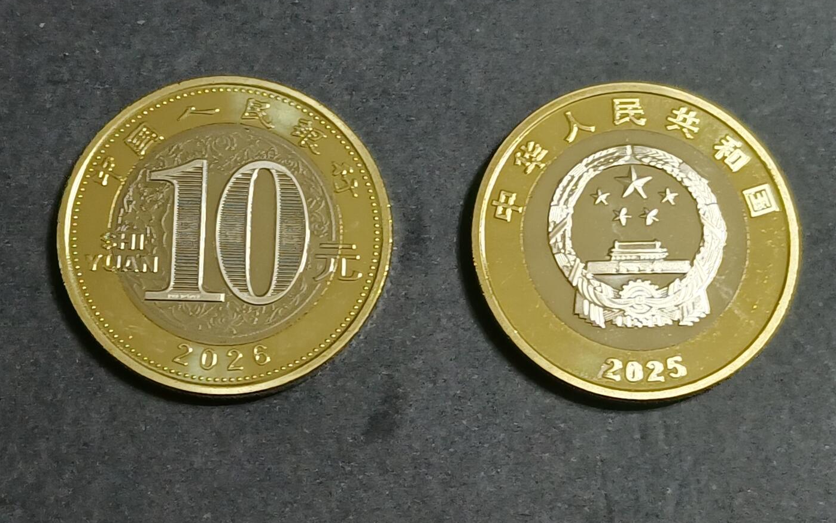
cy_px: 240
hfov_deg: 24.4
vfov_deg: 15.4
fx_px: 1937
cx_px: 418
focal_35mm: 85
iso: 657
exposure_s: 1/33.3
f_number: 1.8
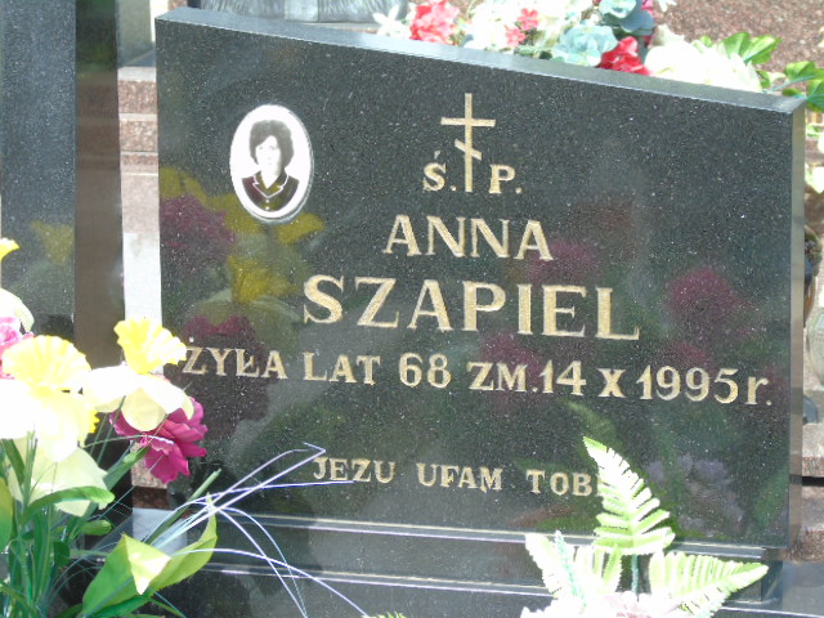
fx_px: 3380
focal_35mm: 142
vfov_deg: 10.4
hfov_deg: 13.9
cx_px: 412
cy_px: 309
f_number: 4.7
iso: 100
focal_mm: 25
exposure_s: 1/125
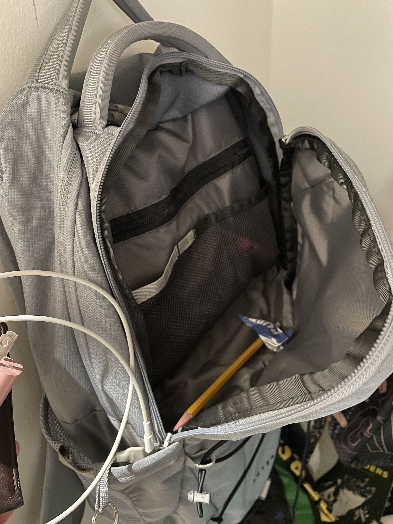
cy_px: 262
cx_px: 196
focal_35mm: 26
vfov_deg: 67.3
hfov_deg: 53.1
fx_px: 394
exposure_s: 1/20
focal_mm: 4.2
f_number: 1.6
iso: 800
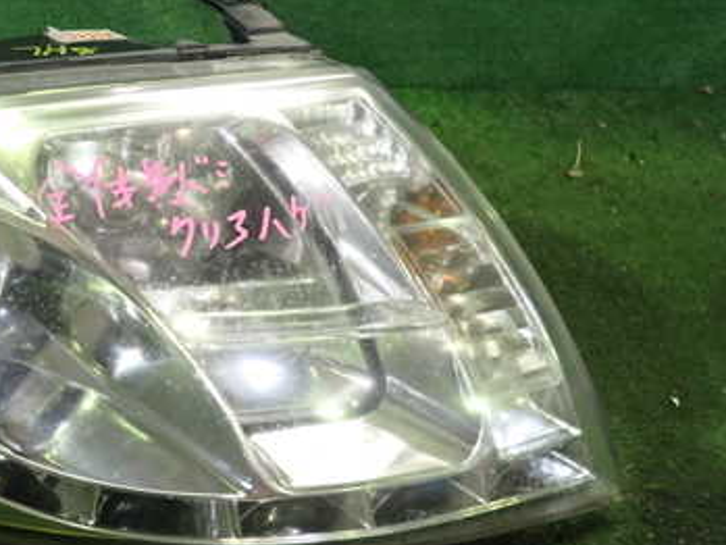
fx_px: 902
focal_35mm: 43
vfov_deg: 33.6
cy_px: 245
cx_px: 135
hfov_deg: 41.7
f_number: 2
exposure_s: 1/30
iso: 250
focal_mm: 4.5
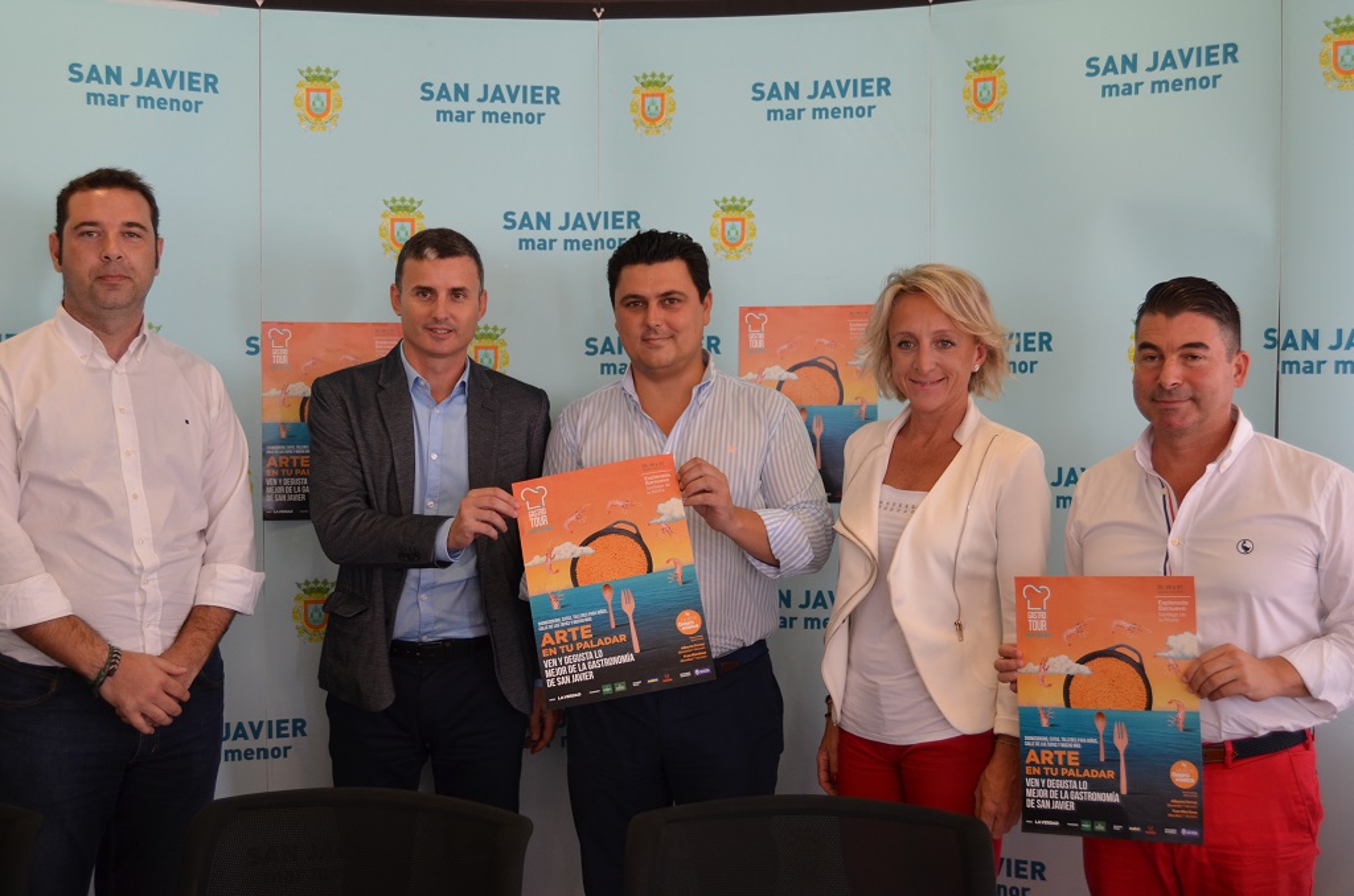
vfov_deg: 31.7
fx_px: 1576
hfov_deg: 46.5
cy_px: 448
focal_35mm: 42
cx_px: 677
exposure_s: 1/80
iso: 400
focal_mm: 28
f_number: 4.5
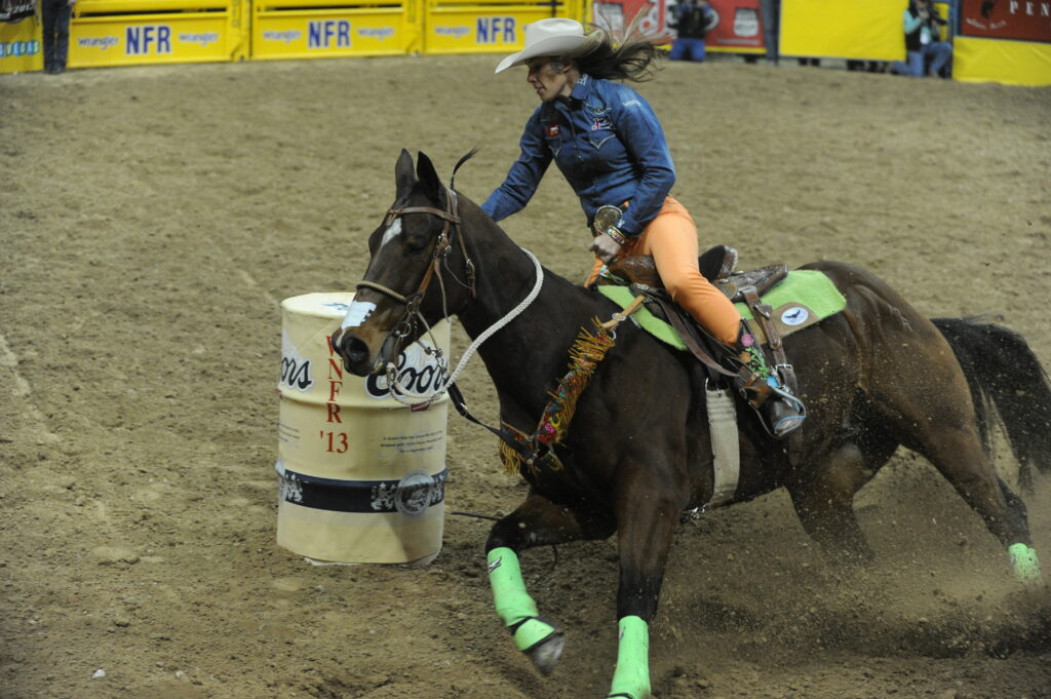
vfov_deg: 17.0
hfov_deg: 25.4
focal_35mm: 80
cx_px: 526
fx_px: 2334
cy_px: 350
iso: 4000
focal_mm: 80
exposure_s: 1/640
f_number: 2.8
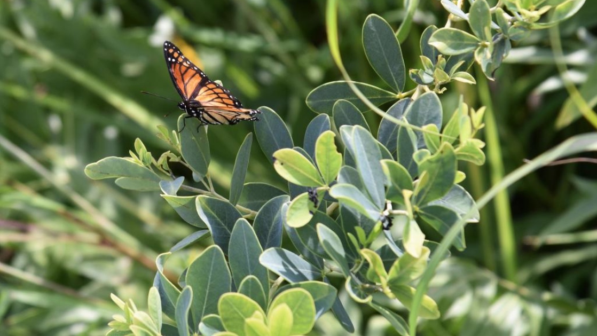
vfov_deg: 9.6
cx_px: 298
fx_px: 1995
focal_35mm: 126
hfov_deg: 17.0
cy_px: 137
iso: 400
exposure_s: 1/500
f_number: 5.6
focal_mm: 120
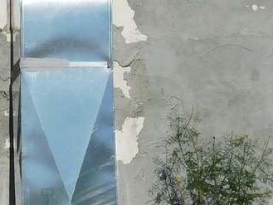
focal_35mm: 140
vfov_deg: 10.4
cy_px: 259
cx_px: -10
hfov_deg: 13.9
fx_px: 1105
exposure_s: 1/1000
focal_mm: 6.3
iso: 125
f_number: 7
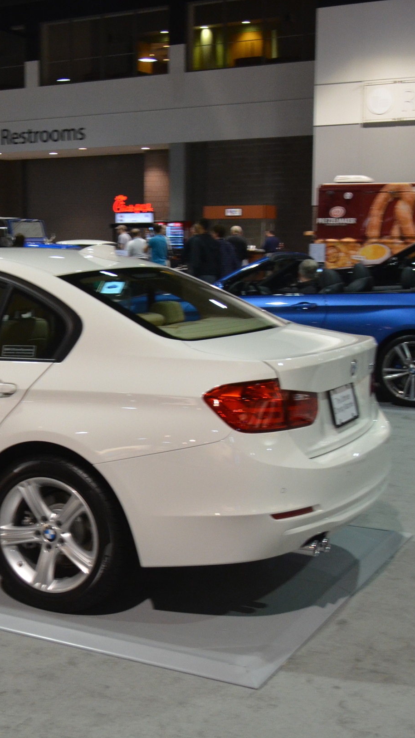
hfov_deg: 22.2
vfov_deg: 39.2
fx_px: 1037
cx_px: 56
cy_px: 375
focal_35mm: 53
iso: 1600
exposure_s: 1/100
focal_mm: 22
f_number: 3.8
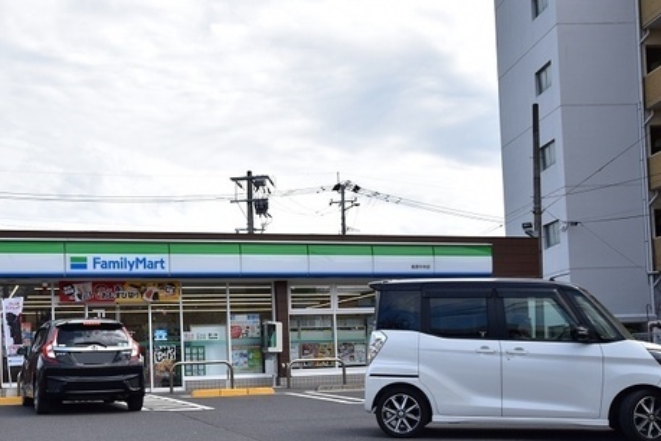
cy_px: 329
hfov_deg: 40.0
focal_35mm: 49
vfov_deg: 27.2
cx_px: 242
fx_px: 900
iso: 160
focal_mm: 20
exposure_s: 1/1250
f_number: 4
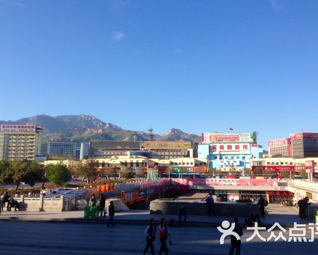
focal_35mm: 35
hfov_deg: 51.5
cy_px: 128
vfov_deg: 42.2
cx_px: 168
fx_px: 329
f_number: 2.4
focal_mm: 4.12
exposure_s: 1/1130
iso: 50
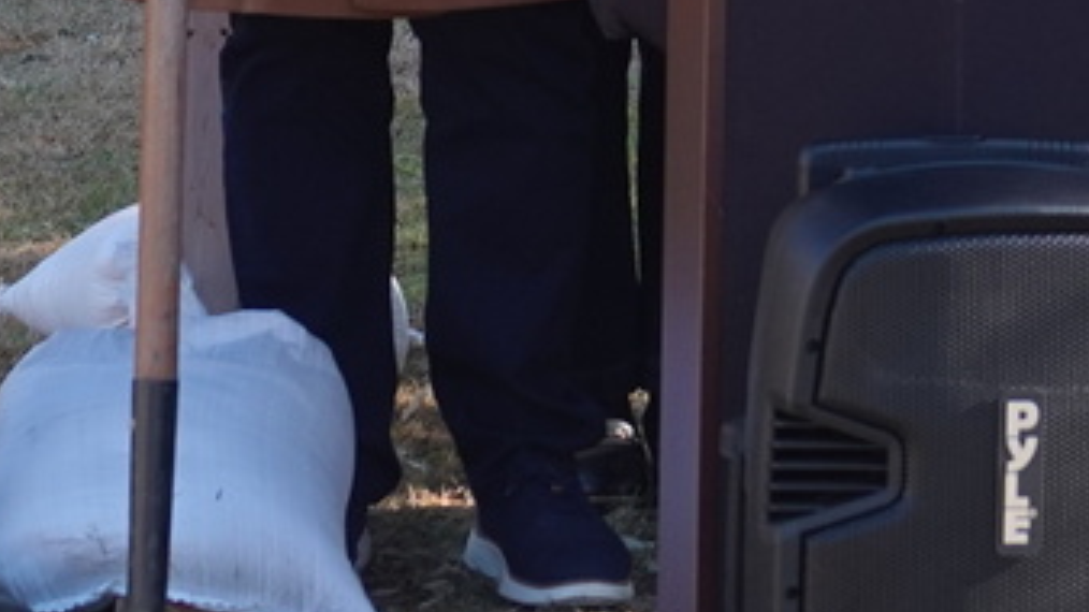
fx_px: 9123
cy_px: -779
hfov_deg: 6.8
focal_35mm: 316
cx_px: 519
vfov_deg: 3.8
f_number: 3.5
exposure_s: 1/200
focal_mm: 24.79
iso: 100
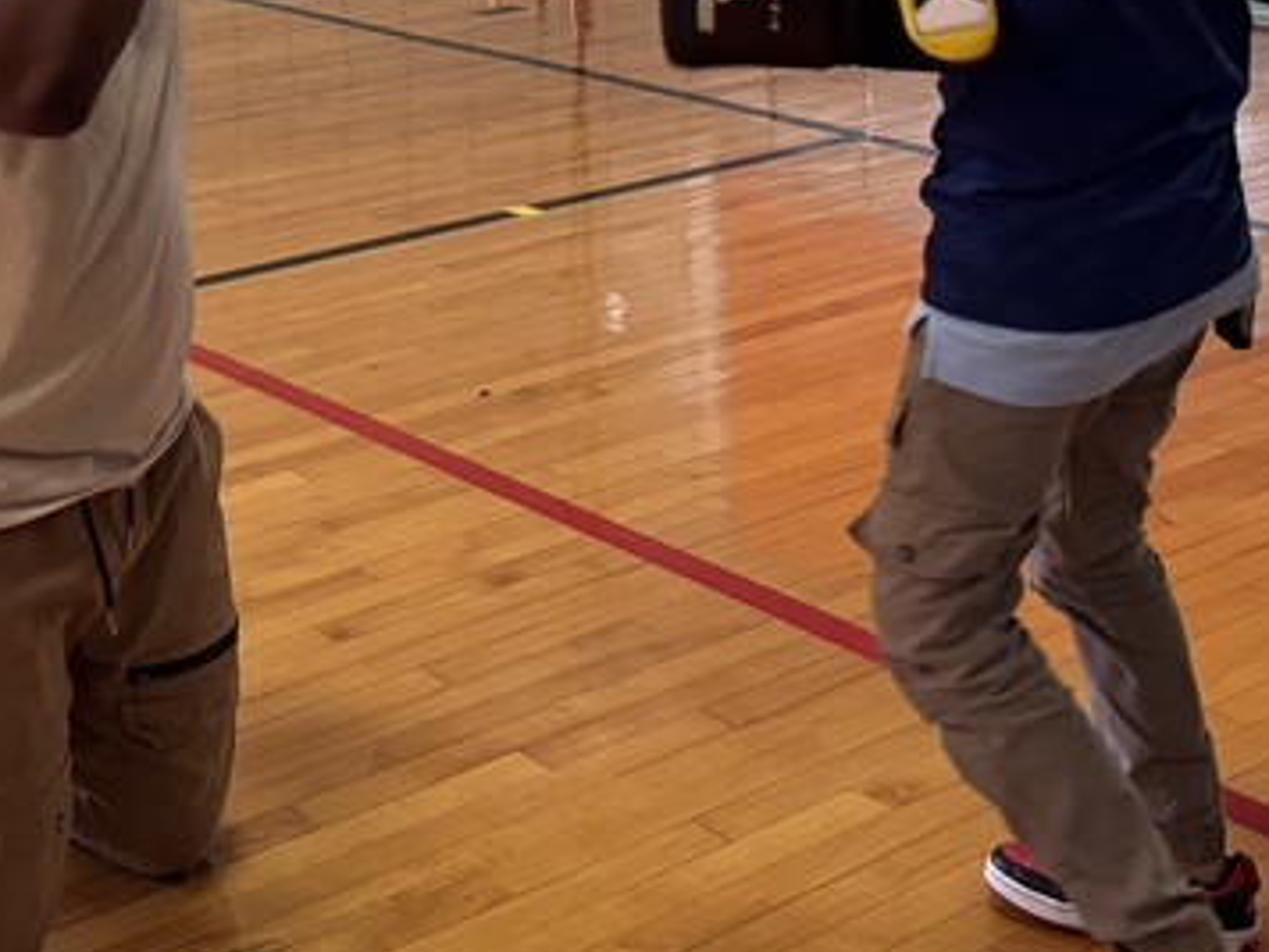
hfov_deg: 28.2
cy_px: -21
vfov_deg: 20.6
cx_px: 606
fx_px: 2529
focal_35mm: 69
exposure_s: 1/60
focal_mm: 6.76
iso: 400
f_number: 1.78
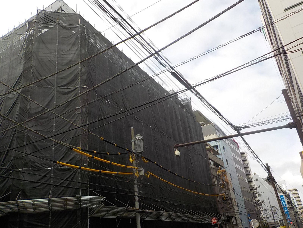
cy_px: 114
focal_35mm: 30
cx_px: 152
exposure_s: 1/640
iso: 125
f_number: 3.3
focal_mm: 4.1
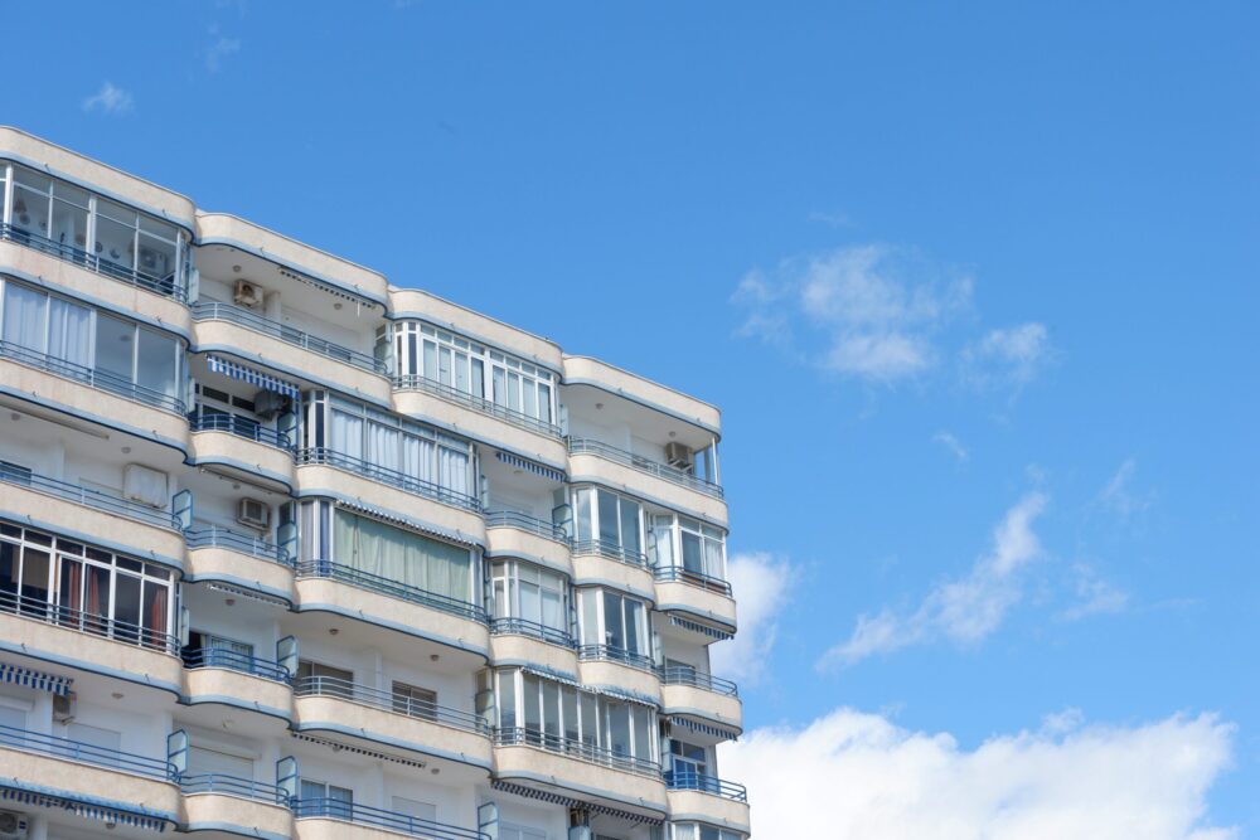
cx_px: 630
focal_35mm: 75
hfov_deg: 27.0
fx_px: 2625
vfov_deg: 18.2
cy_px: 420
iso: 200
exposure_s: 1/350
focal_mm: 50
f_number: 8
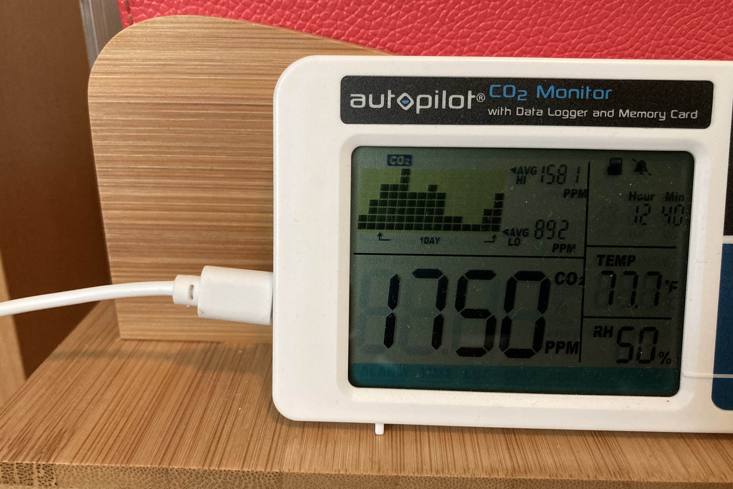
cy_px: 249
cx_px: 358
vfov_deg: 43.6
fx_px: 611
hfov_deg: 61.9
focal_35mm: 30
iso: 320
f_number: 1.8
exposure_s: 1/40
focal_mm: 3.99
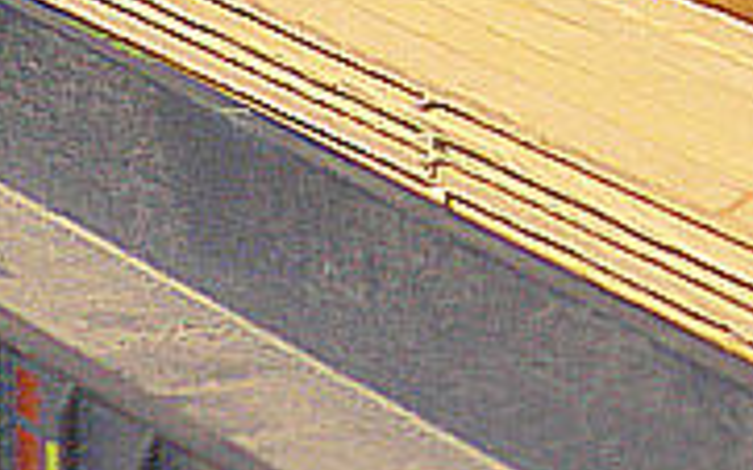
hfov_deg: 4.4
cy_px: 391
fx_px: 9888
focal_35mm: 482
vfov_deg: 2.7
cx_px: 254
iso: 183
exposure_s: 1/3.4
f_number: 4.6
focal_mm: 21.3
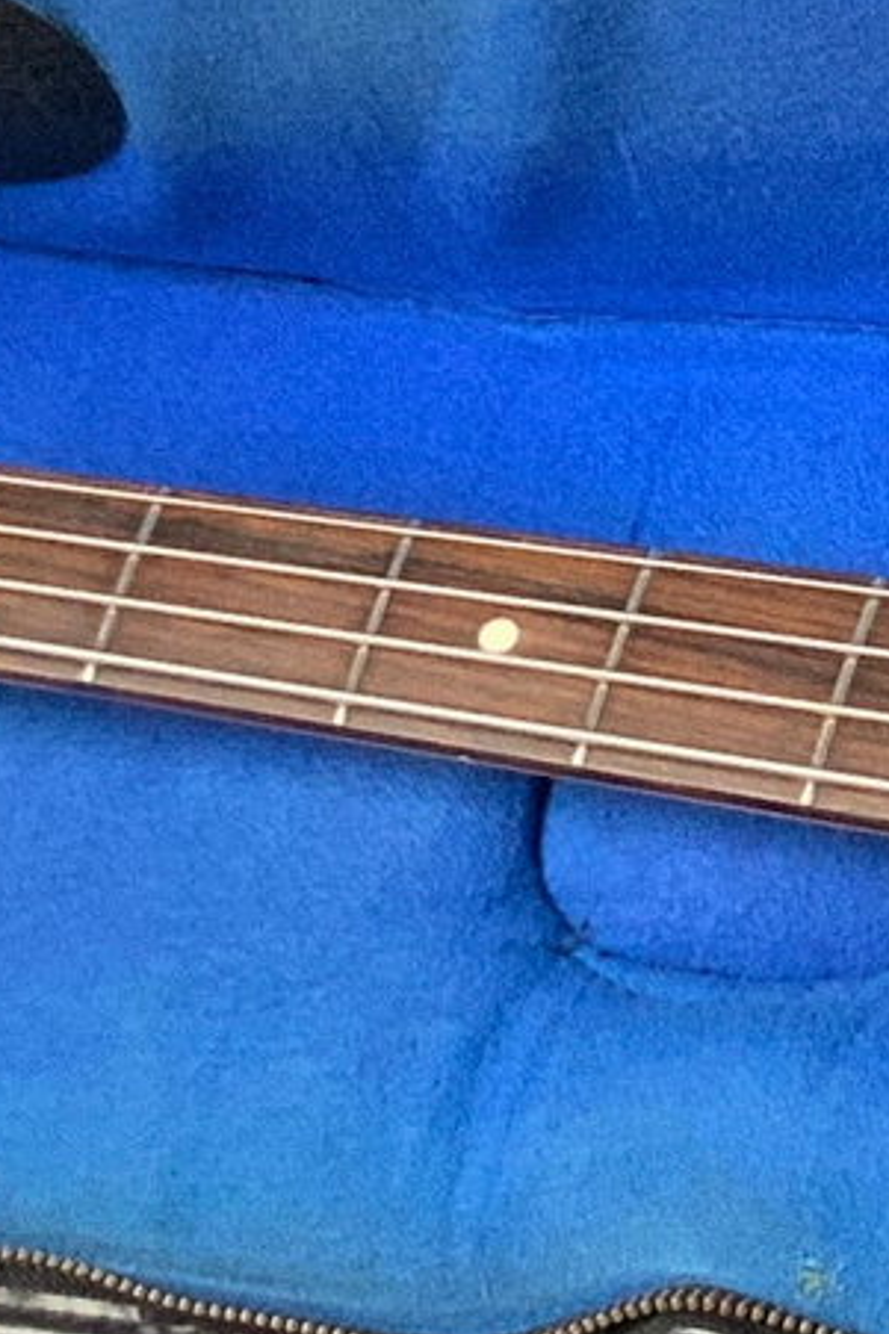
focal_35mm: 171
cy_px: 443
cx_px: 2132
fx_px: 6338
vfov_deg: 12.0
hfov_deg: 7.5
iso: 125
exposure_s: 1/60
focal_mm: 3
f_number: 1.8
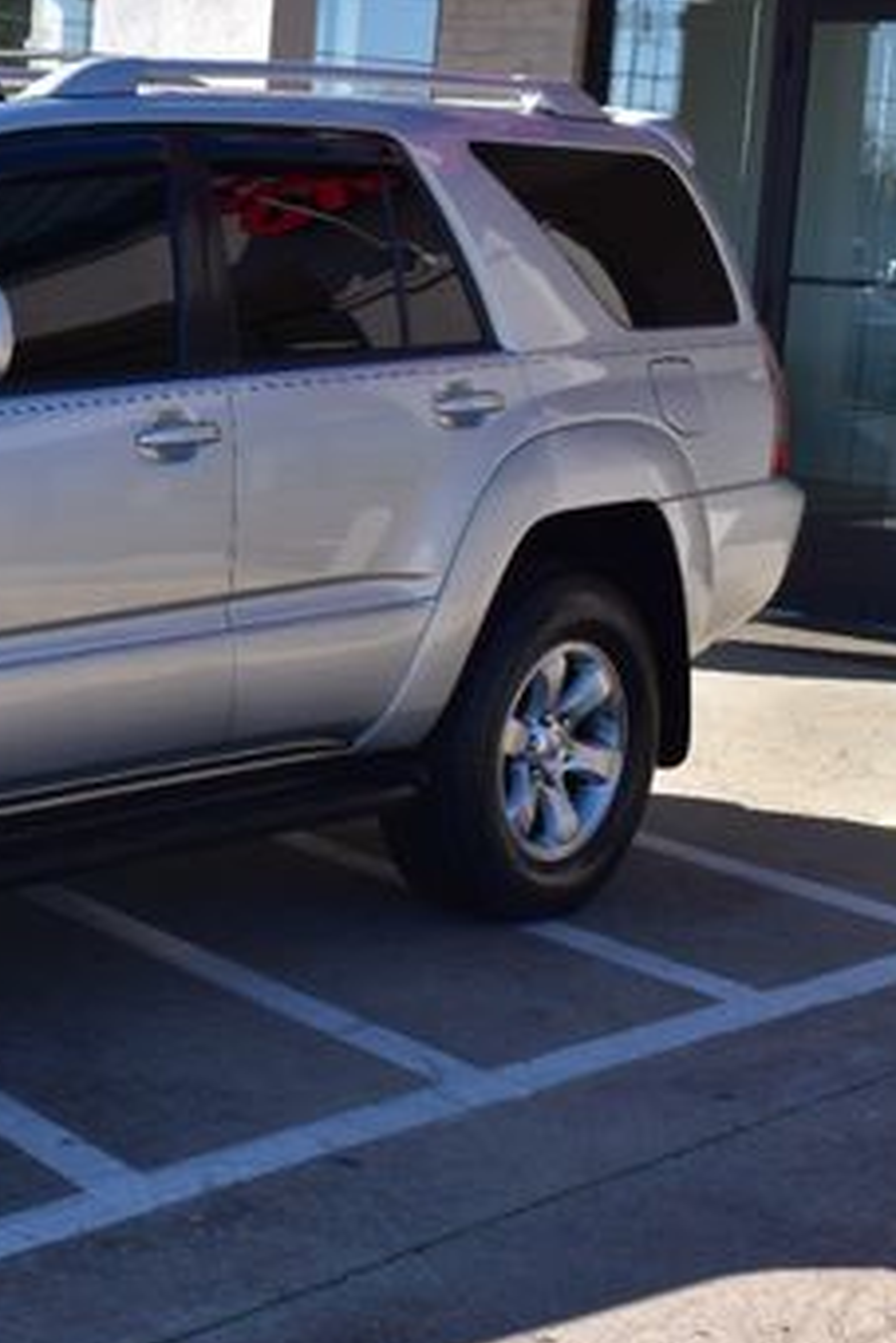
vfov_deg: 25.6
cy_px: 575
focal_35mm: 79
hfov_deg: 16.4
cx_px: -253
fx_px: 2946
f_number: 11
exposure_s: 1/400
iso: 400
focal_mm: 28
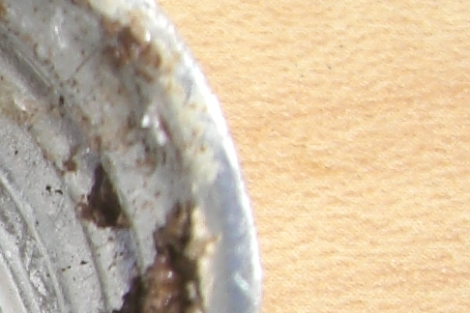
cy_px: 284
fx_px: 2989
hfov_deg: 8.1
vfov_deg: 6.0
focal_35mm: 229
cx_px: -777
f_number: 4.3
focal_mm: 6.2
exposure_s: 1/60
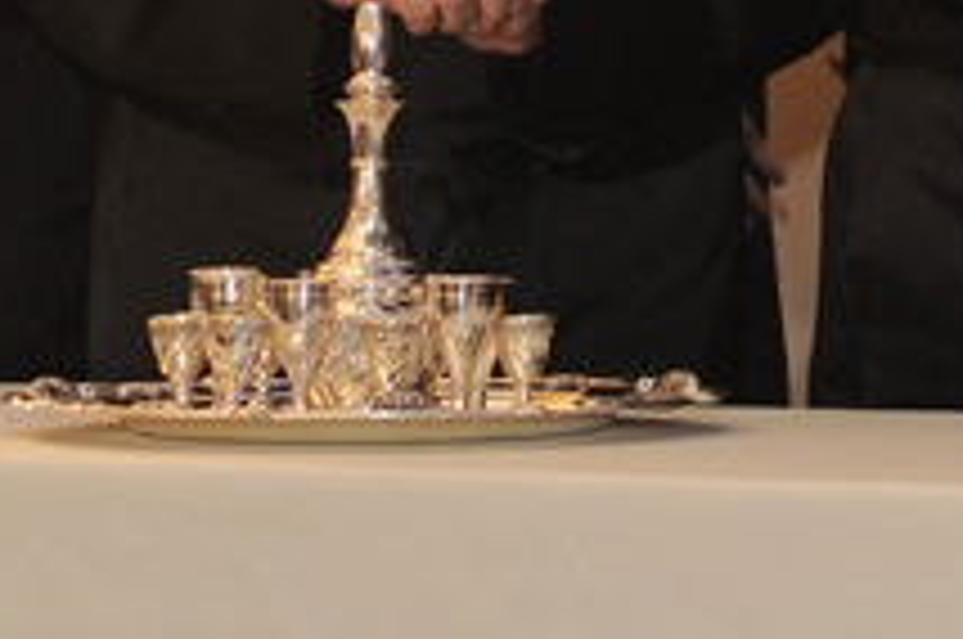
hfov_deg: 7.0
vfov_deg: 4.7
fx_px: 7666
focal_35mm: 287
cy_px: -454
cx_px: 1602
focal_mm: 40
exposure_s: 1/60
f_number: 5
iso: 500
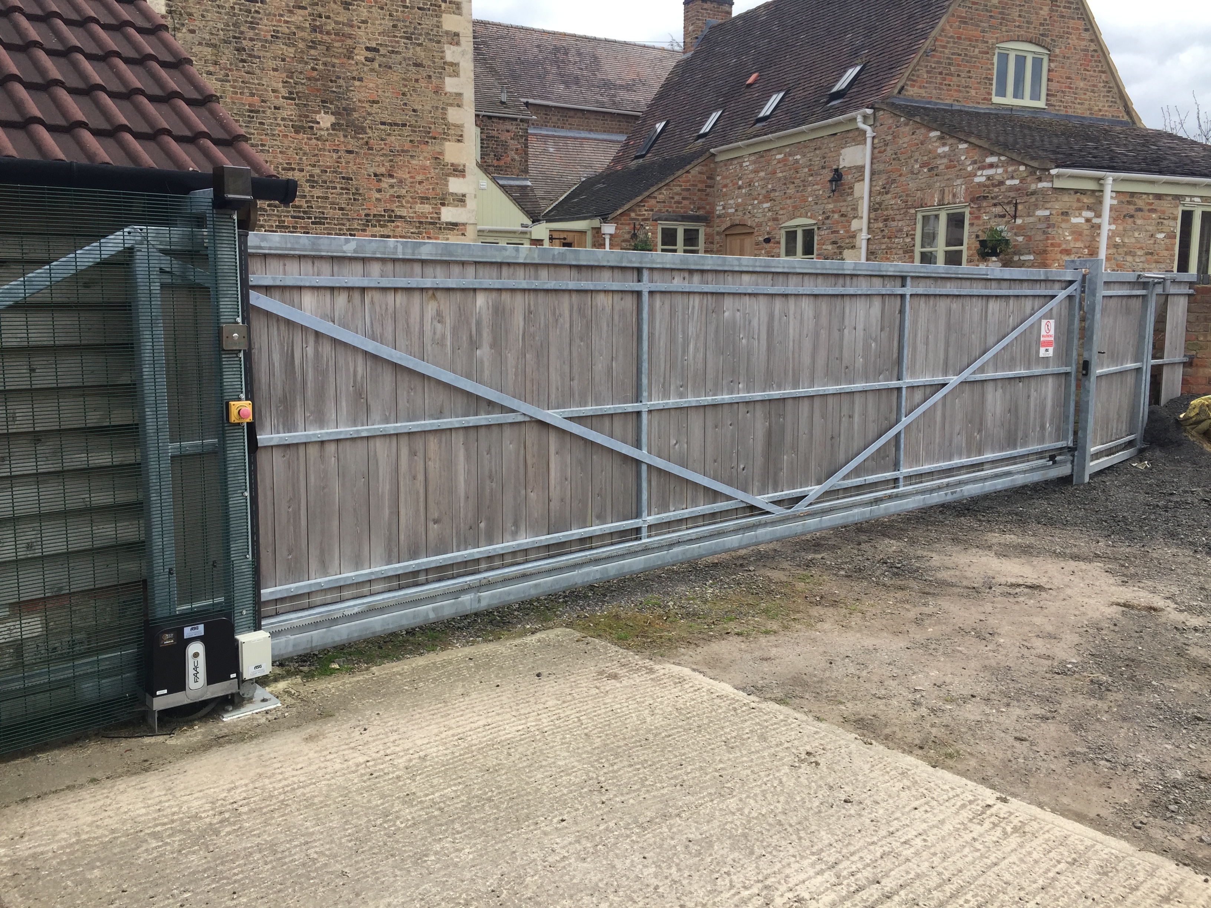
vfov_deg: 48.2
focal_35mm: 29
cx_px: 606
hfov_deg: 61.7
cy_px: 454
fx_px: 1015
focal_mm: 4.15
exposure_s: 1/989
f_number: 2.2
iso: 32
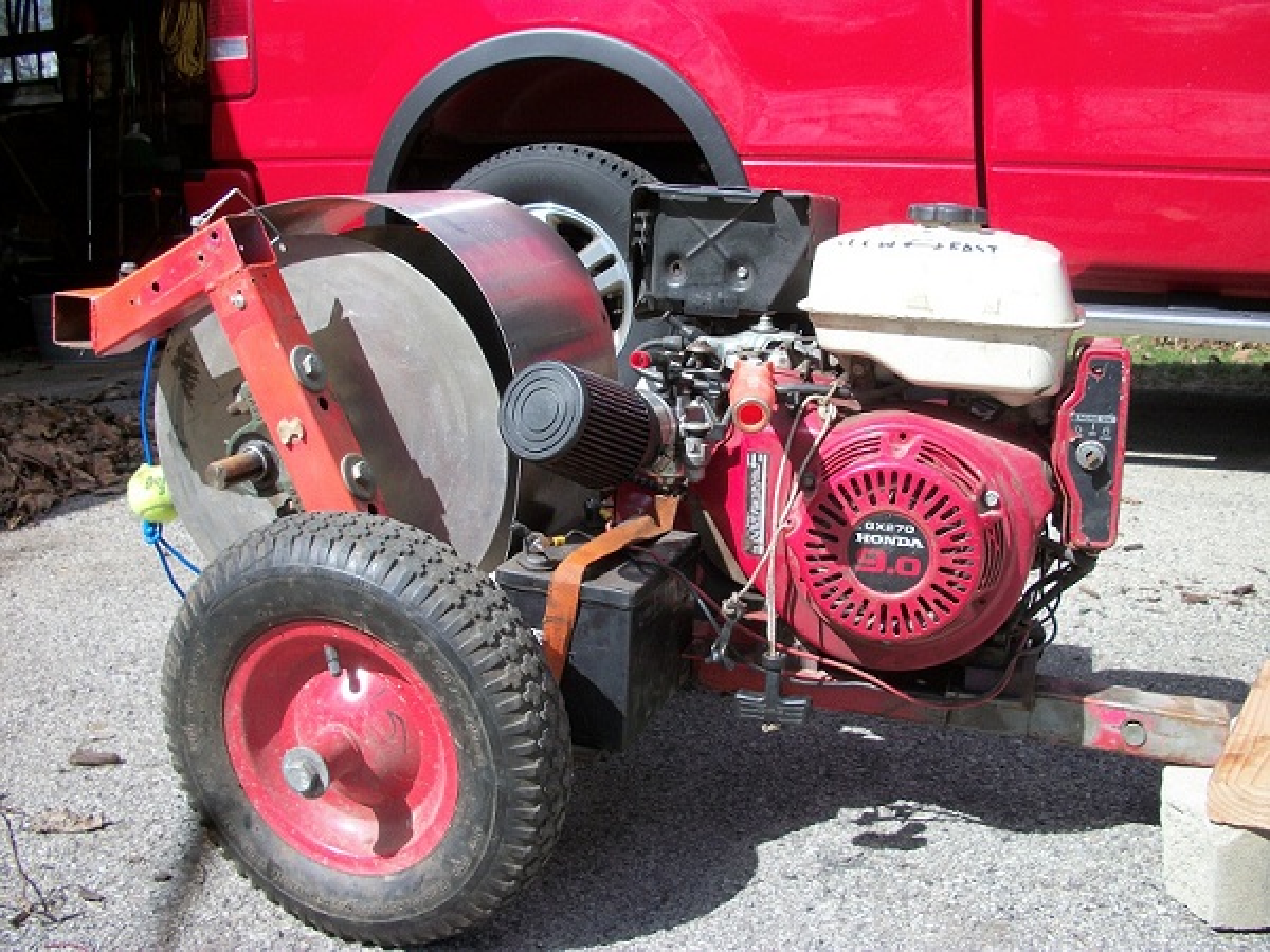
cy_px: 476
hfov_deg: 52.6
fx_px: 1284
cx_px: 635
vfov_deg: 40.7
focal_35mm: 35
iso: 80
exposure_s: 1/640
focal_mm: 6.3
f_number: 3.1
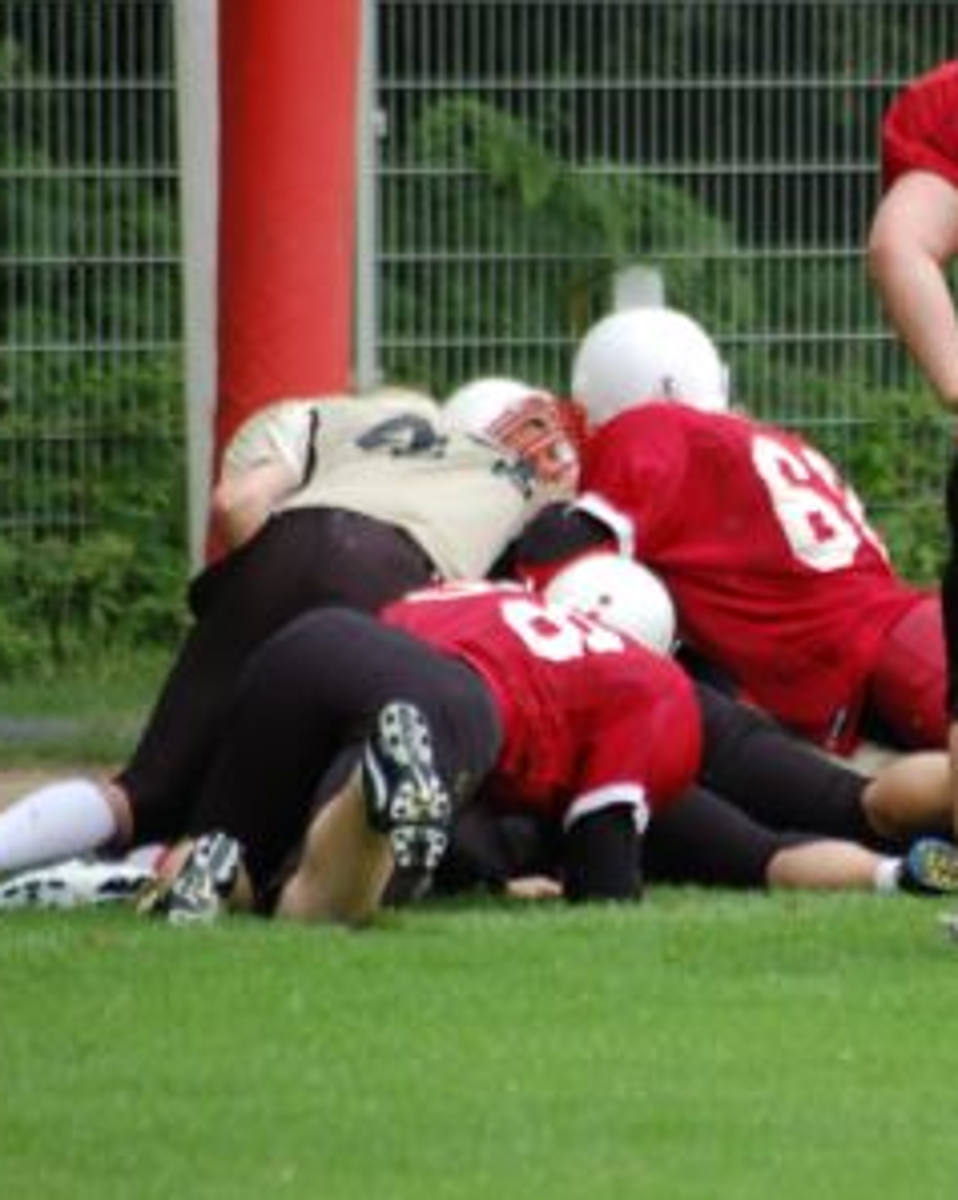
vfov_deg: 3.0
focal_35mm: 641
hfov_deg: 2.4
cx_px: 791
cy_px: 600
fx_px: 22741
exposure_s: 1/500
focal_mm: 300
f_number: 5.6
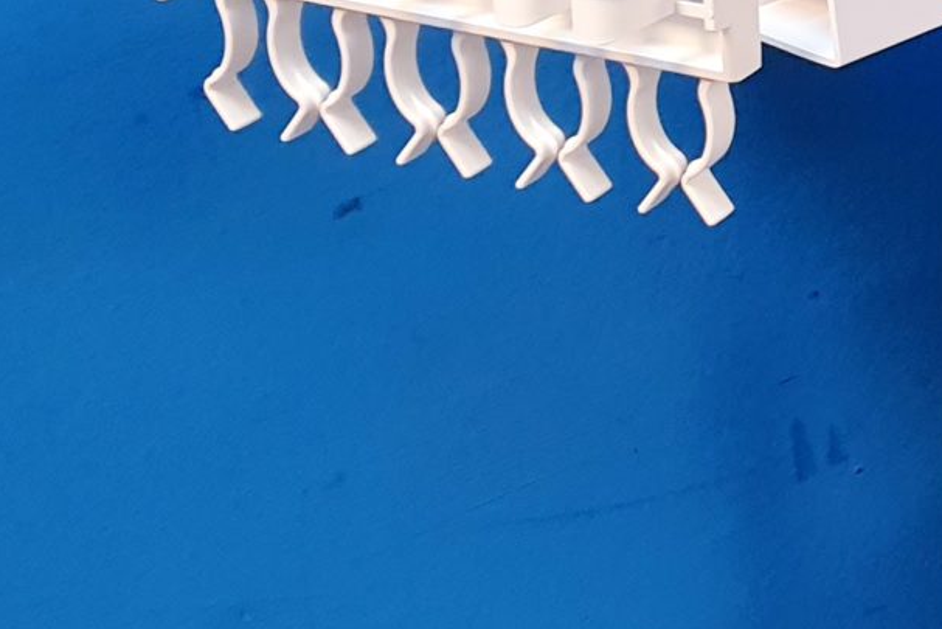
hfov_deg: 14.8
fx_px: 2984
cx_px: 1881
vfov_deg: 11.7
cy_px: -175
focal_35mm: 114
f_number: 2.4
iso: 160
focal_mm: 4.3
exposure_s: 1/50
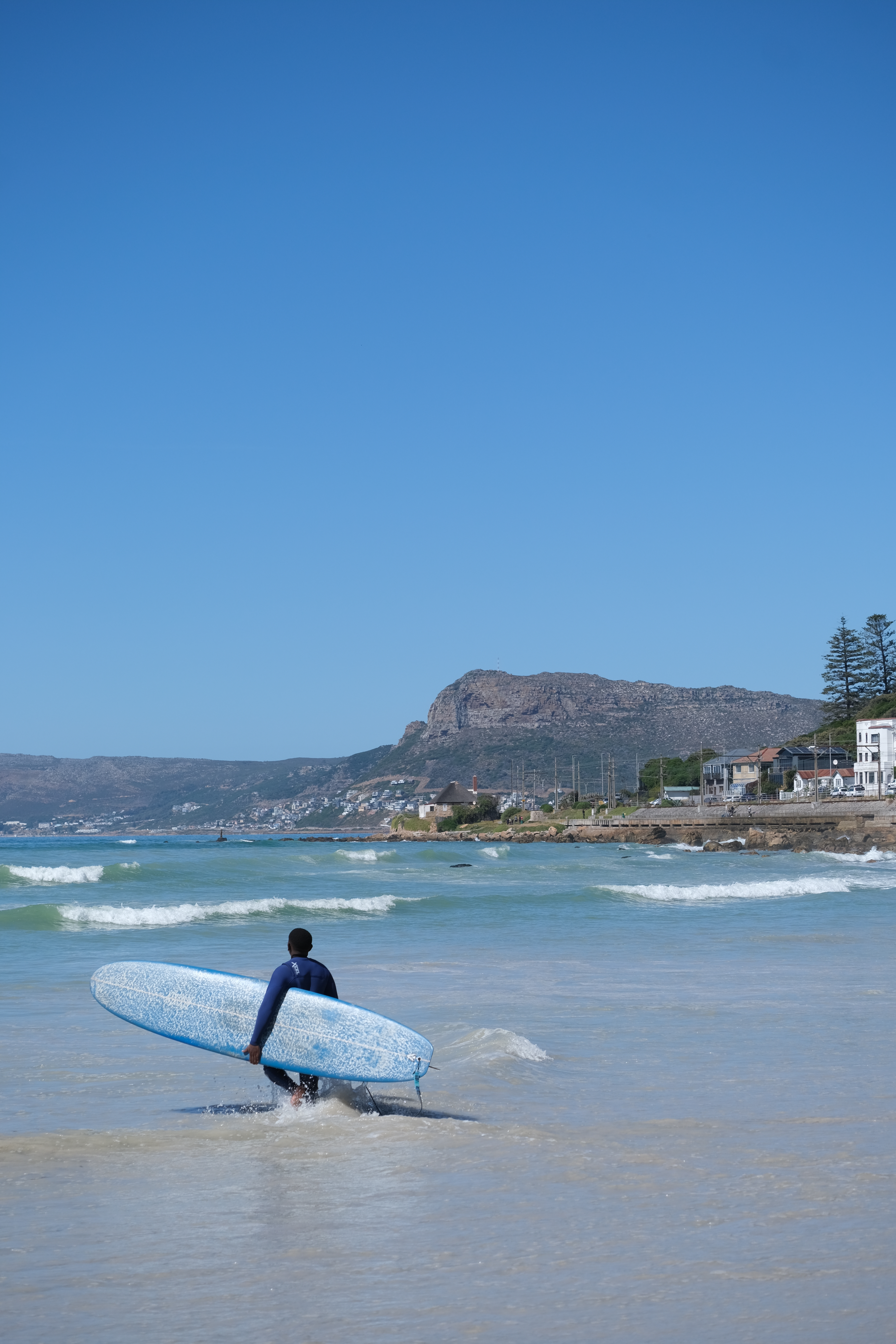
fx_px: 2800
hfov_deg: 18.2
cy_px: 672
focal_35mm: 75
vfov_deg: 27.0
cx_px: 448
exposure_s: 1/1000
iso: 160
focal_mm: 50
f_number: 5.6
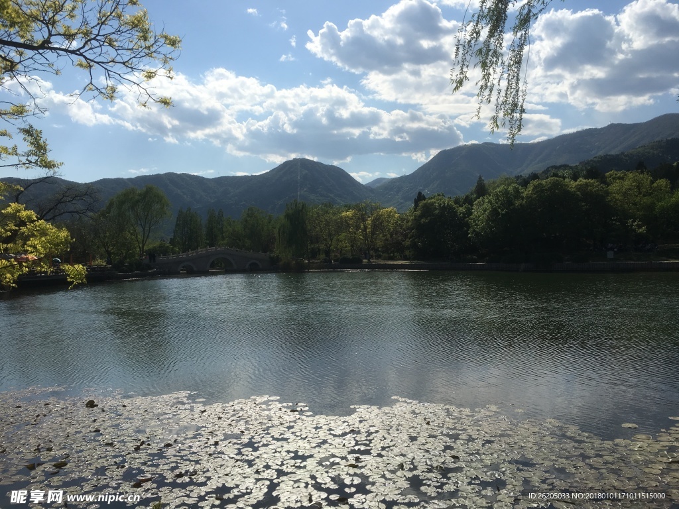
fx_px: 569
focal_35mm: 29
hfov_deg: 61.7
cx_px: 340
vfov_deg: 48.2
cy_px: 254
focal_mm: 4.15
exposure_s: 1/3846
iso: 25
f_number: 2.2
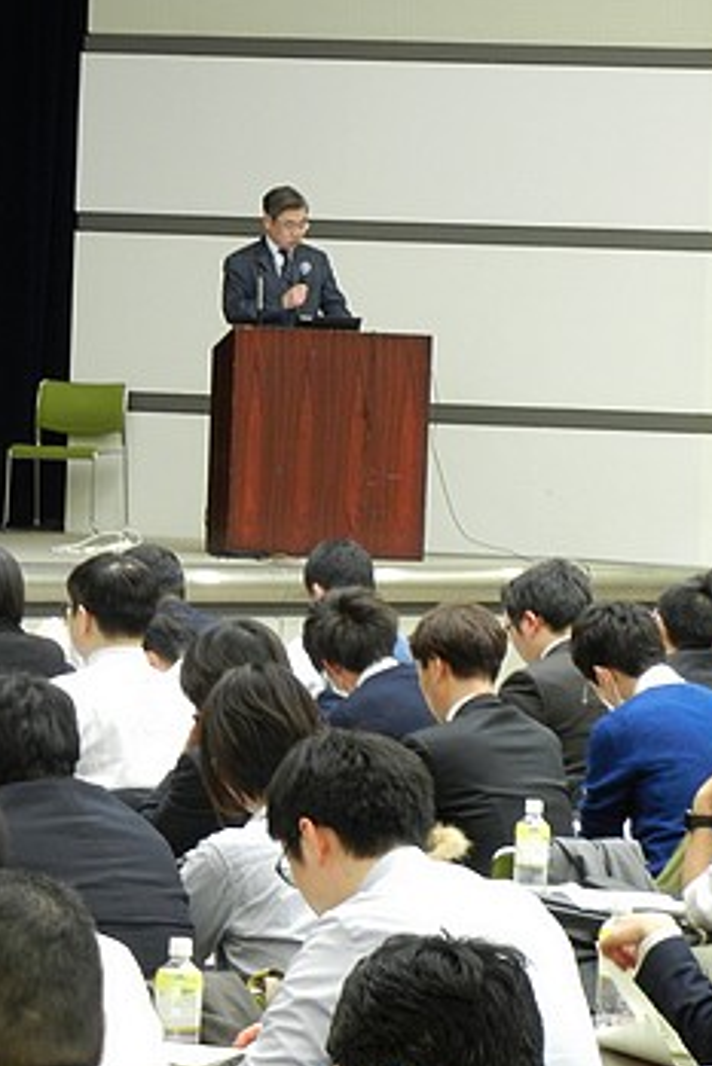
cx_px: 636
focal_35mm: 170
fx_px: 5038
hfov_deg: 8.1
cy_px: 568
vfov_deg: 12.1
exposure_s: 1/3.9
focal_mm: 18.3
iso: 400
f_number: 4.5
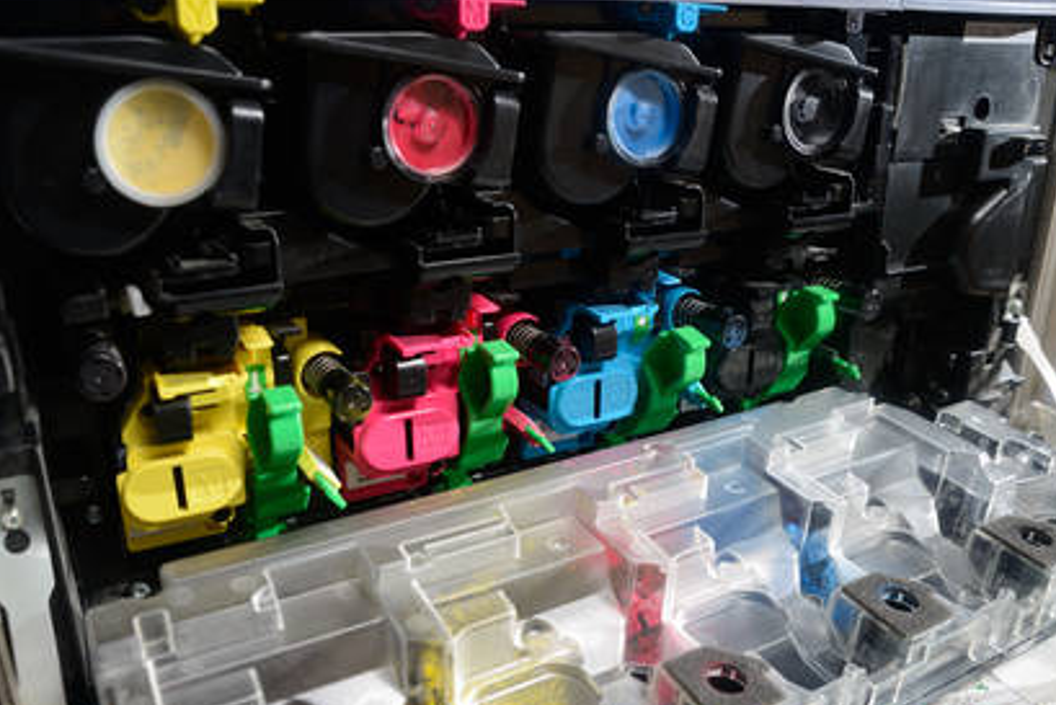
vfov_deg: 40.0
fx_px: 968
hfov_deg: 57.2
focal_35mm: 33
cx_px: 516
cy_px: 367
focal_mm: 30
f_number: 6.3
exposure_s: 1/100
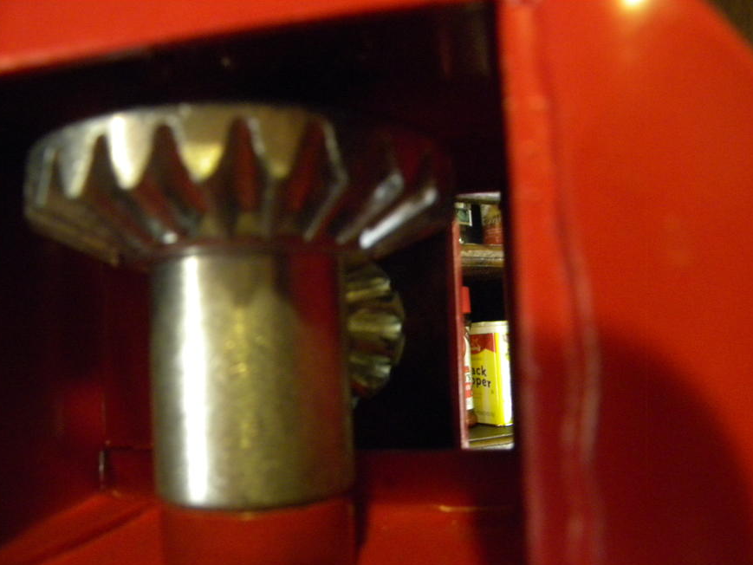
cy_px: 286
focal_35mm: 29
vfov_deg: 48.2
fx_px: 631
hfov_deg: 61.7
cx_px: 378
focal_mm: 5
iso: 400
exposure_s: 1/11.7
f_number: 3.5
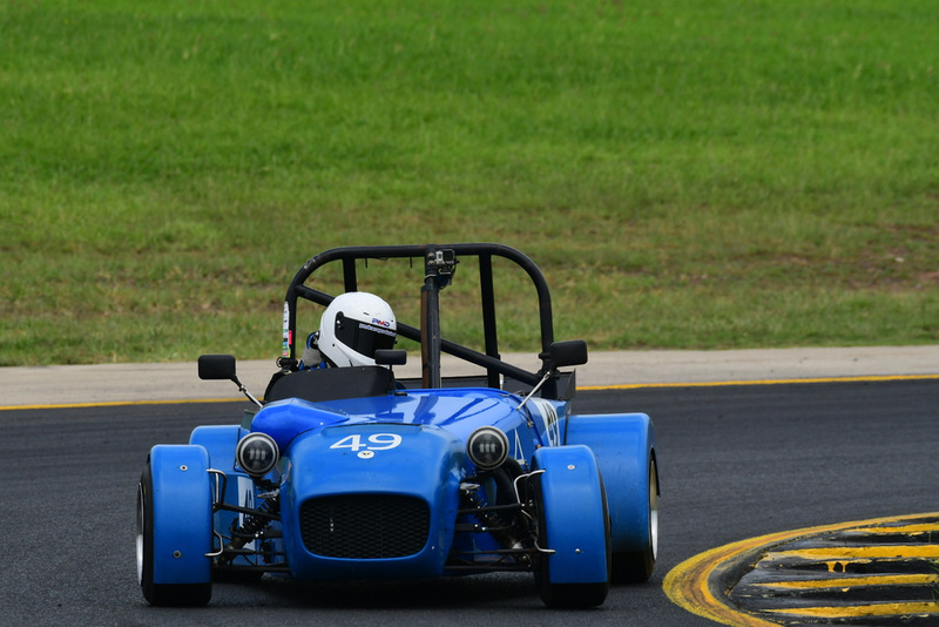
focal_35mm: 615
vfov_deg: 2.2
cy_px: 314
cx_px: 470
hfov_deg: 3.4
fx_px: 16046
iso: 400
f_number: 11
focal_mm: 410
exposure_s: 1/640
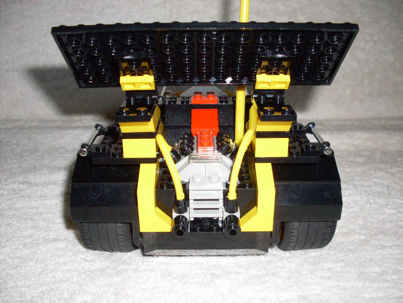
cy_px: 152
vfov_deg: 37.7
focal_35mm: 38
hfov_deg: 49.0
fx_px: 442
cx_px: 202
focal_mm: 6.3
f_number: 2.8
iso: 100
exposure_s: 1/45
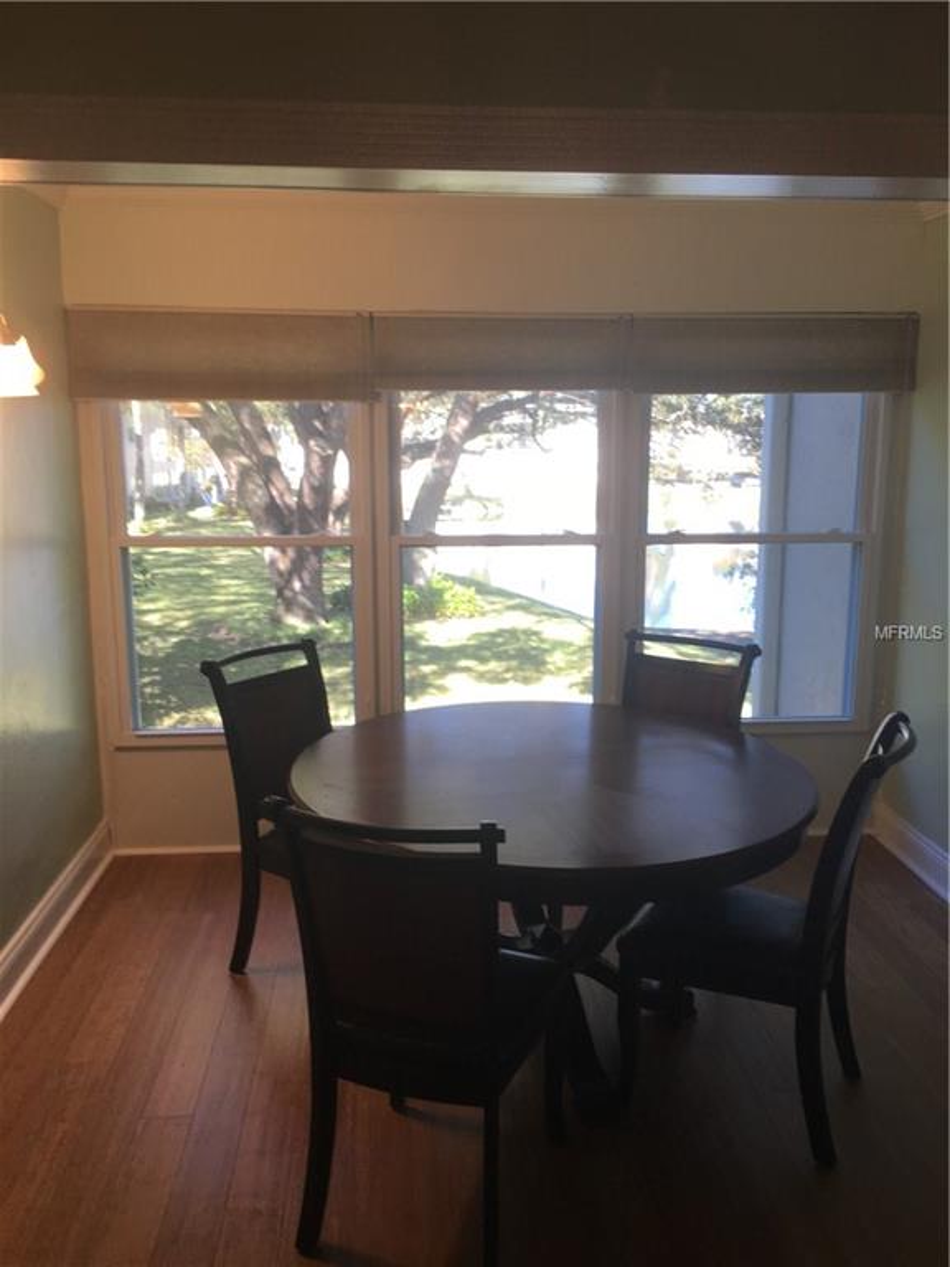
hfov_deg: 48.2
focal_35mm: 29
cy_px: 634
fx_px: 1061
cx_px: 475
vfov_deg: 61.7
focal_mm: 4.15
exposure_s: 1/60
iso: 32
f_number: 2.2
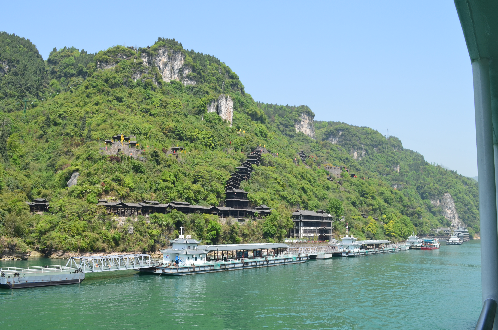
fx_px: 483
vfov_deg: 37.7
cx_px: 241
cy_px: 158
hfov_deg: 54.5
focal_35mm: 35
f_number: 11
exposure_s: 1/125
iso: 140
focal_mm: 22
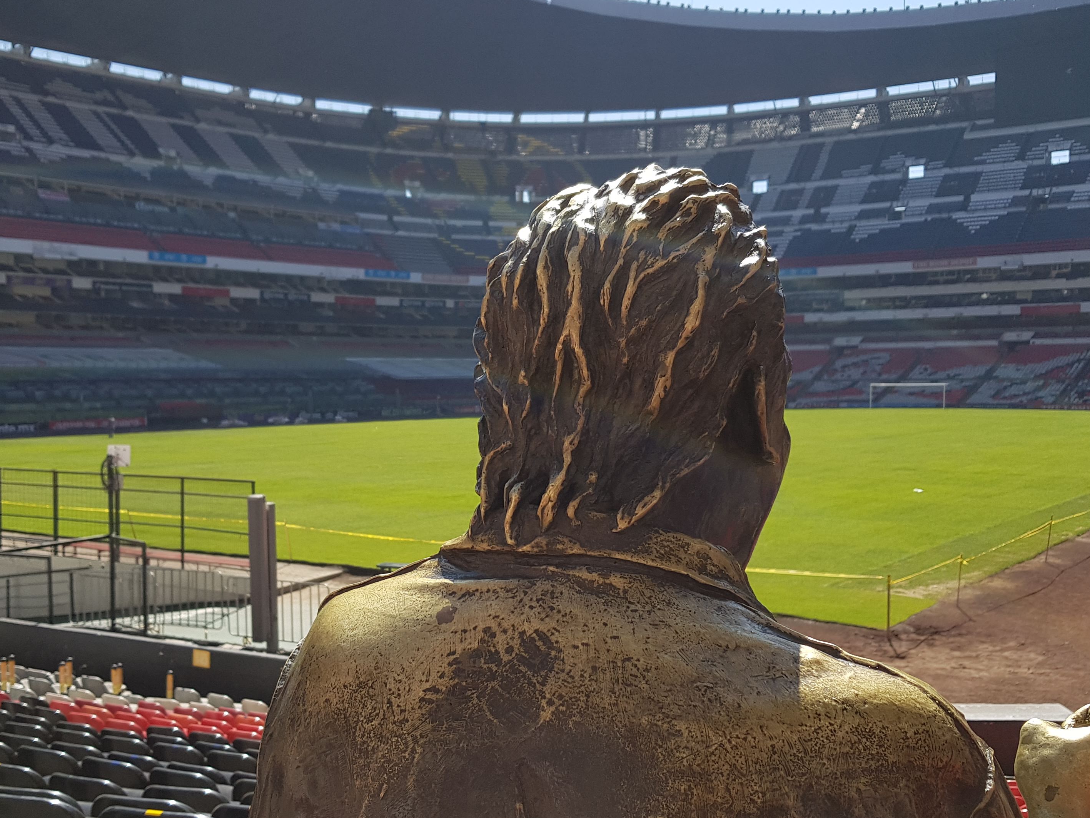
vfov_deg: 38.6
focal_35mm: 37
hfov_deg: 49.9
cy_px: 457
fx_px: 1165
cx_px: 455
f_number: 1.7
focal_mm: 4.3
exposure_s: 1/1808
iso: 40
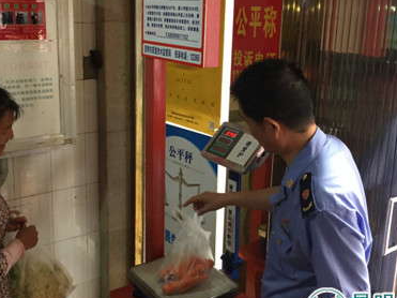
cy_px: 122
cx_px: 182
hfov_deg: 43.8
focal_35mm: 43
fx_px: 493
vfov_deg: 33.5
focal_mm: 4.15
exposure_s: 1/33
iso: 200
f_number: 2.2
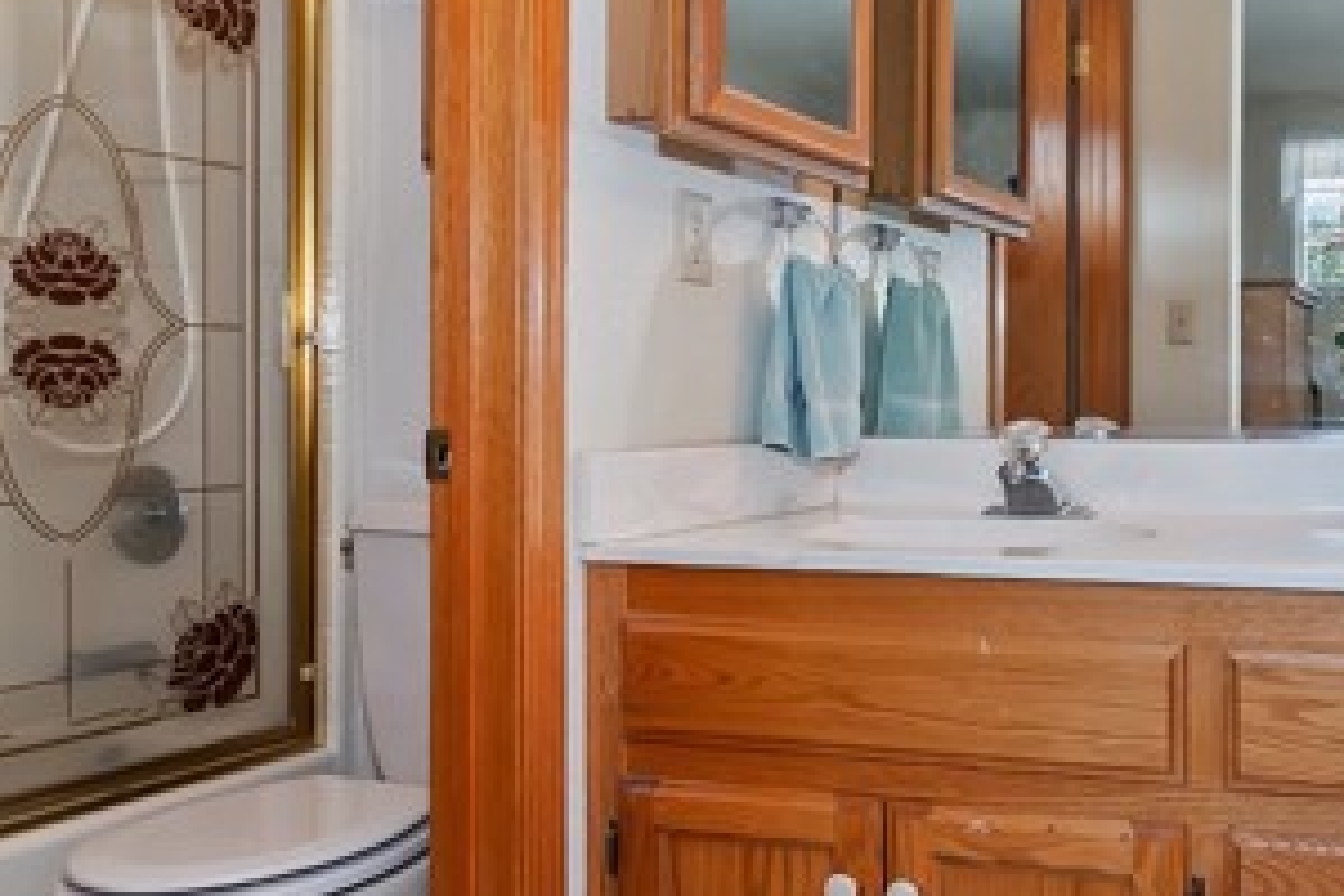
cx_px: 1192
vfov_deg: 41.1
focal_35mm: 32
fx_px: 1195
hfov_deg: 52.2
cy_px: 432
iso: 400
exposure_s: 1/30
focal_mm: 10
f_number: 8
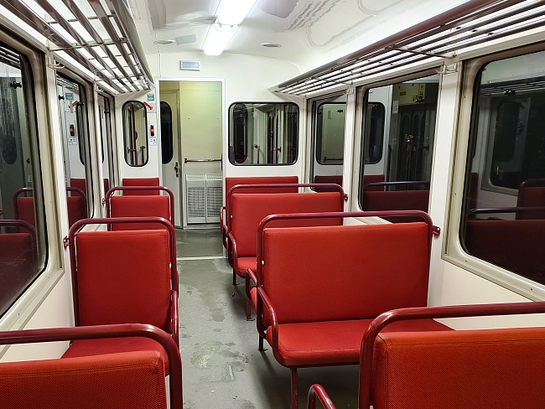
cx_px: 236
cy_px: 246
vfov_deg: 44.0
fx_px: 504
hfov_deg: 56.6
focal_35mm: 32
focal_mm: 5.4
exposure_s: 1/50
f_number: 1.8
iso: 200
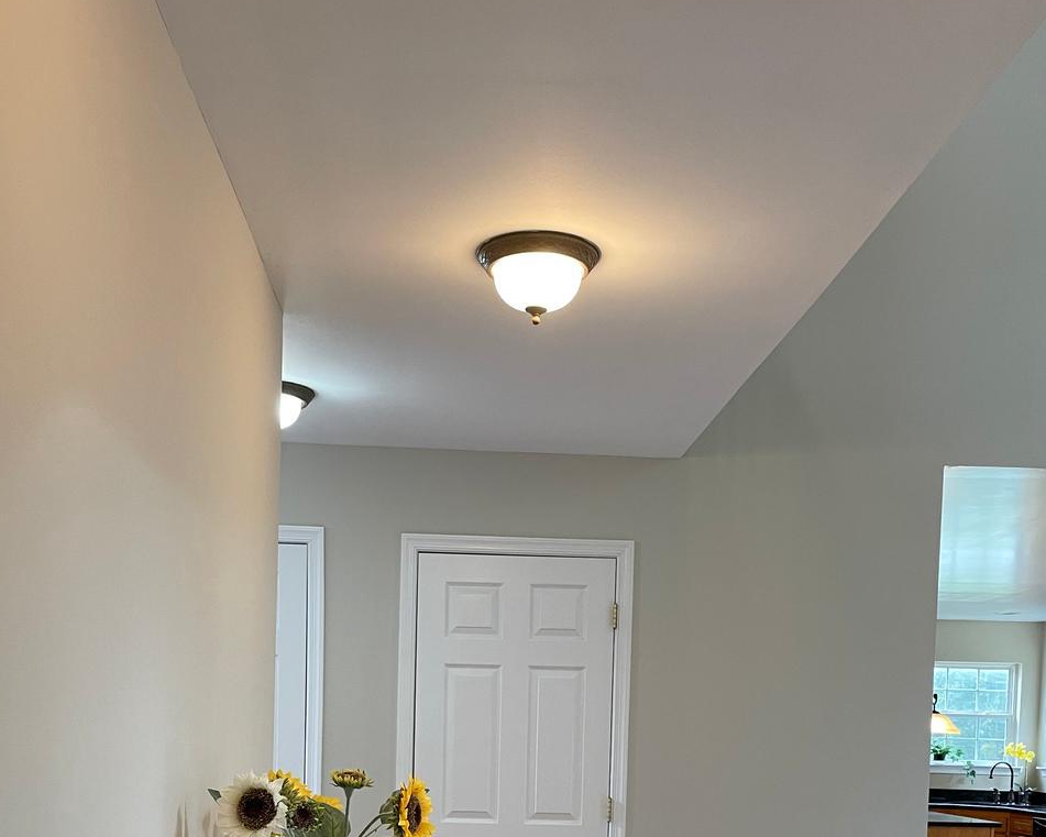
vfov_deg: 34.0
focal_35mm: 41
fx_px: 1269
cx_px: 484
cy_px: 795
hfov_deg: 44.8
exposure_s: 1/60
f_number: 1.6
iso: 125
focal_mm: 4.2
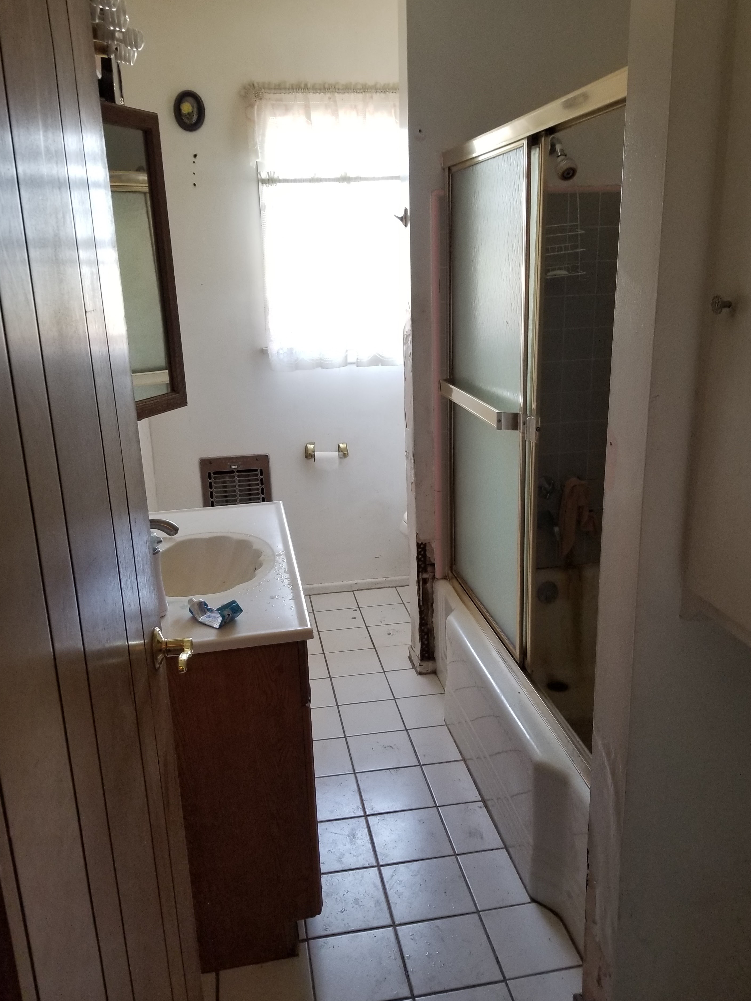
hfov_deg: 49.7
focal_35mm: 28
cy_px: 510
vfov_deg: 63.4
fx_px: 810
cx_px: 378
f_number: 1.7
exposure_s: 1/30
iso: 160
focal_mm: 4.25
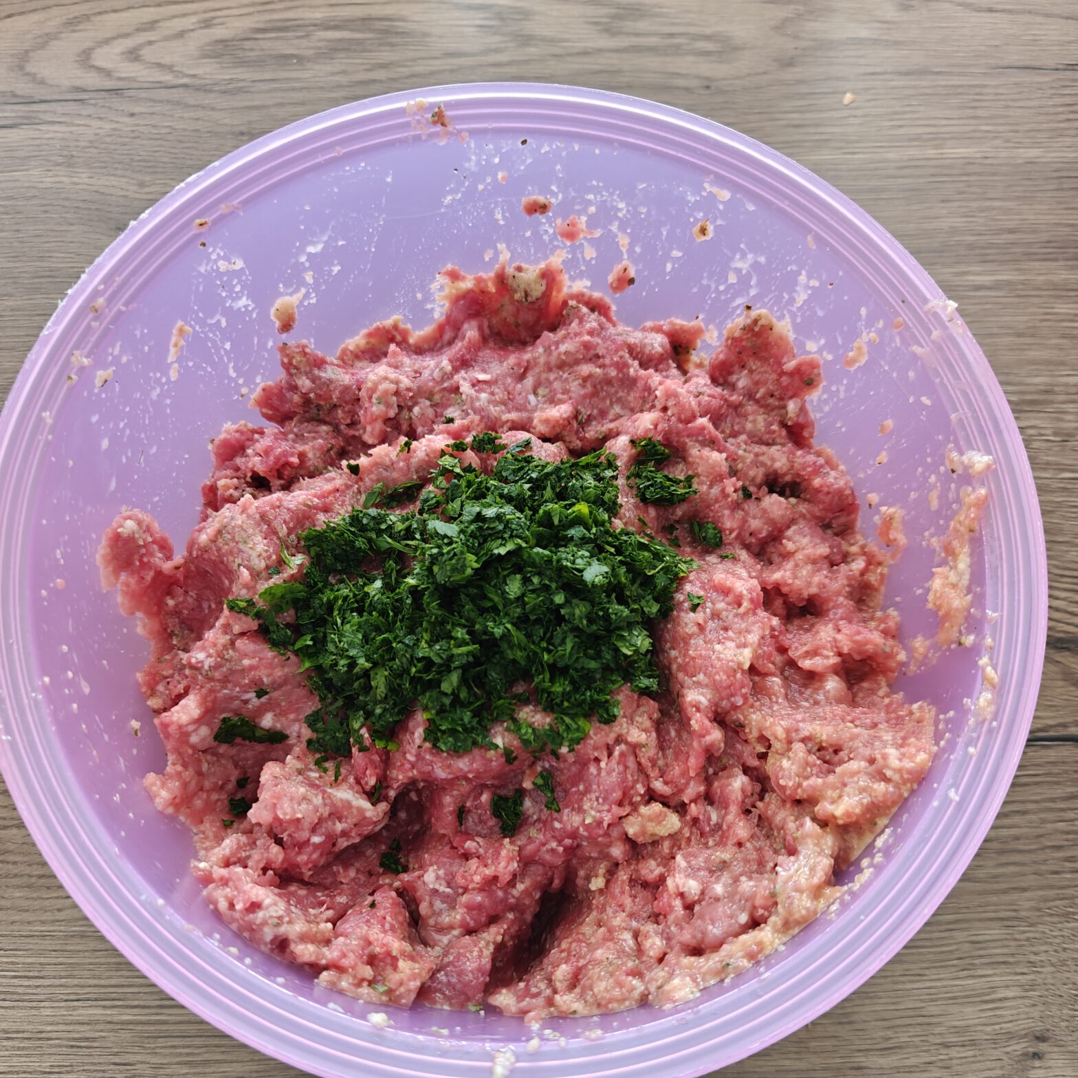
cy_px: 626
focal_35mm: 28
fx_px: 987
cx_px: 524
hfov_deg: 57.3
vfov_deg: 57.0
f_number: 1.6
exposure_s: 1/50
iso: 1000
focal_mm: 6.06
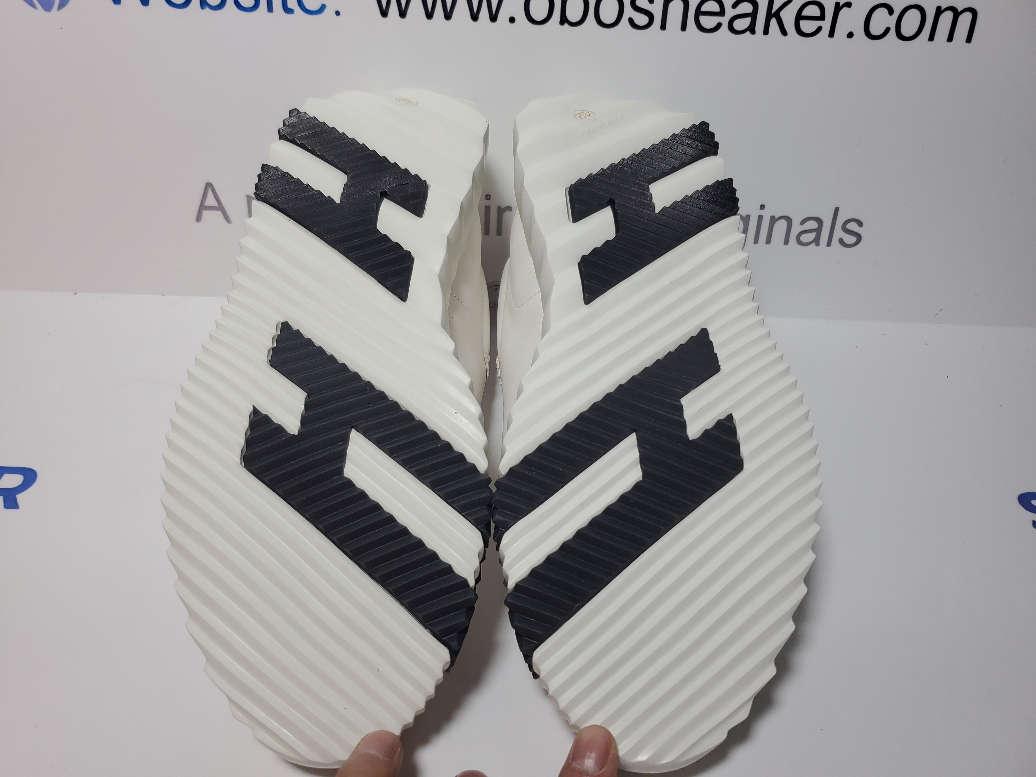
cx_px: 518
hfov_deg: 67.3
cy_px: 388
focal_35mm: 26
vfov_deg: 53.1
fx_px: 778
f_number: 1.5
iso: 50
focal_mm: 4.3
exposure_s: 1/599
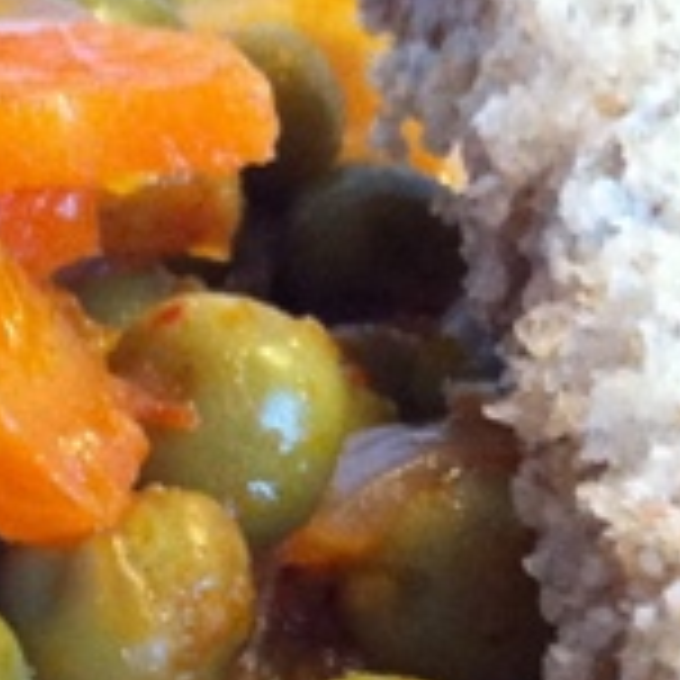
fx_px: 3645
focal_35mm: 164
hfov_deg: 10.2
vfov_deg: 10.2
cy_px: 1153
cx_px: -410
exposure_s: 1/15
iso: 320
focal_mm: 3.85
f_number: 2.8
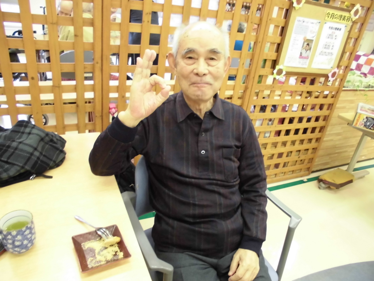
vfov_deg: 53.1
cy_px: 140
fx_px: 281
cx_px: 187
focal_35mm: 26
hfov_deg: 67.3
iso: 400
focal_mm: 4.6
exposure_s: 1/10
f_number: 3.5
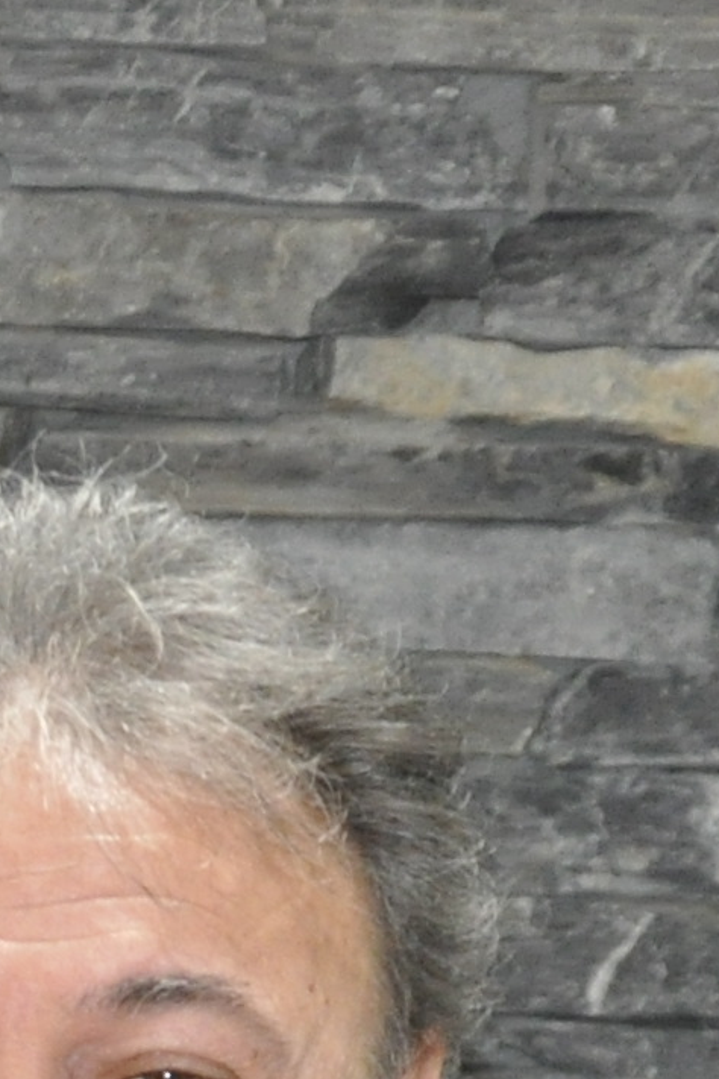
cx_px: -545
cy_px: 2003
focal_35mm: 235
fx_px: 7040
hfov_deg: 5.8
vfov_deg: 8.4
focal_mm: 26
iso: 1250
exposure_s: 1/60
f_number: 4.5
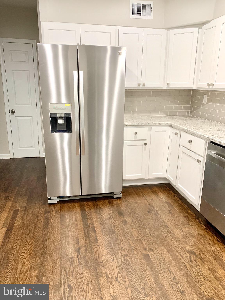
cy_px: 150
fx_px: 225
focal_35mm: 26
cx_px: 112
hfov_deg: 53.1
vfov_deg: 67.3
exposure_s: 1/60
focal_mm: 4.25
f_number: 1.8
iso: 200
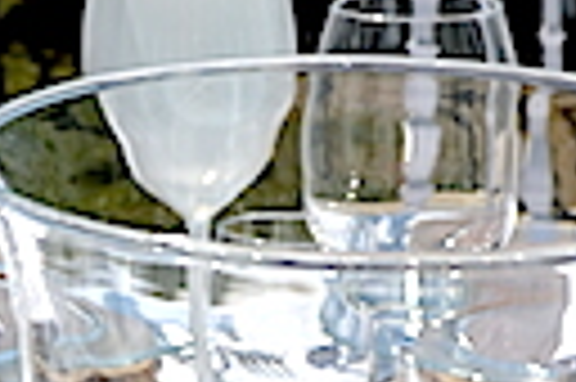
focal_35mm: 226
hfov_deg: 9.1
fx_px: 3611
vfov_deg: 6.0
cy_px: 643
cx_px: 356
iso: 100
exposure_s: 1/1250
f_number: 6.3
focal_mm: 32
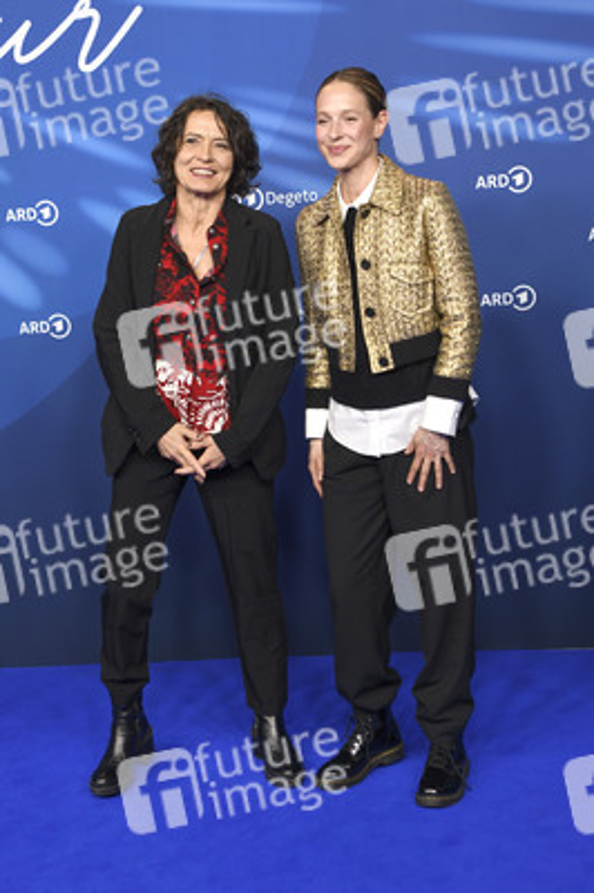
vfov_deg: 36.3
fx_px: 1364
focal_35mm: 55
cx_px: 297
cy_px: 446
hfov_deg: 24.6
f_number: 4
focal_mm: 55
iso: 800
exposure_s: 1/320
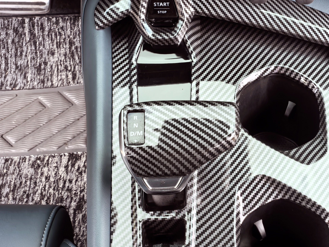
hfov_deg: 37.5
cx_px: 234
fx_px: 475
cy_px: 138
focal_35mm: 50
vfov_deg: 29.1
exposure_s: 1/100
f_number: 4
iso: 64
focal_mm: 6.35
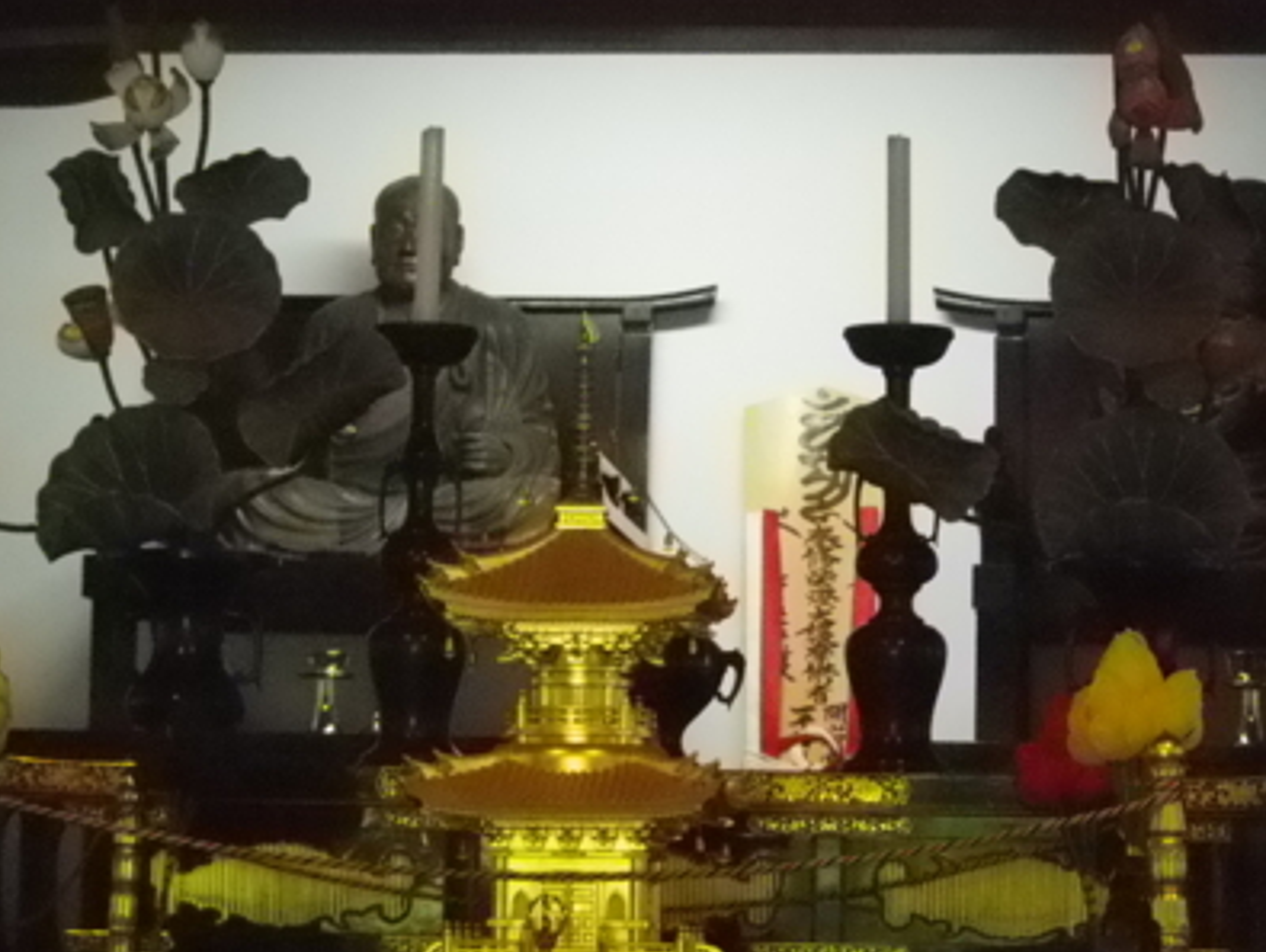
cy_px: 442
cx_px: 628
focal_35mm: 131
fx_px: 4795
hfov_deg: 15.0
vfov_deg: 11.3
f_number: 5.2
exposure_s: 1/13
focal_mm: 20.6
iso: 800
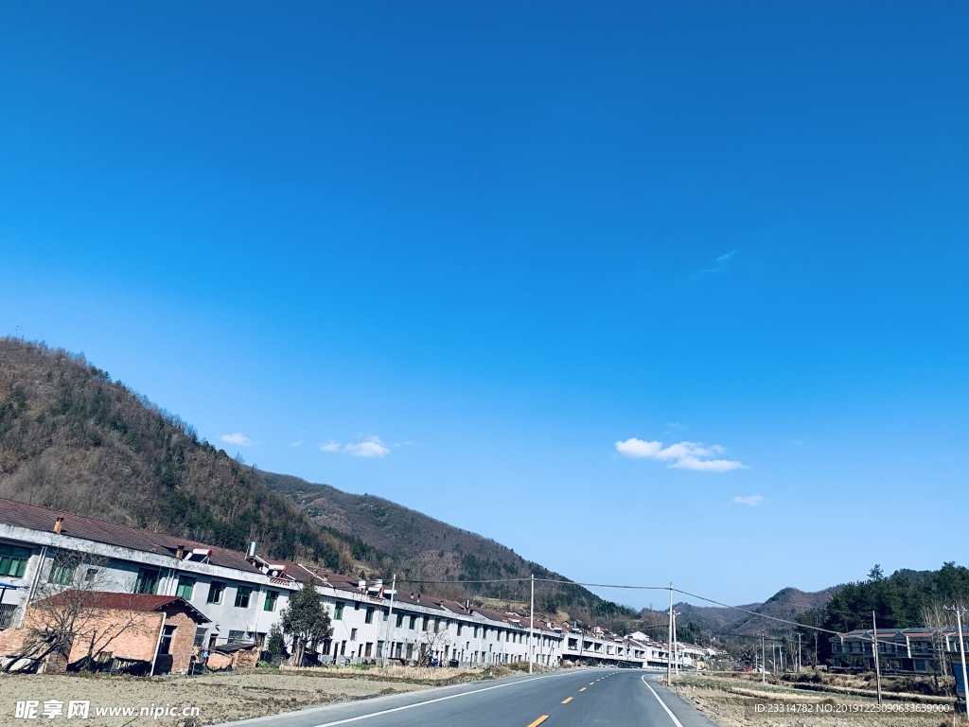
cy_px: 364
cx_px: 484
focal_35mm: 26
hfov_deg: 67.3
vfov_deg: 53.1
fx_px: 728
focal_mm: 4.25
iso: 25
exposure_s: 1/2257
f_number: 1.8
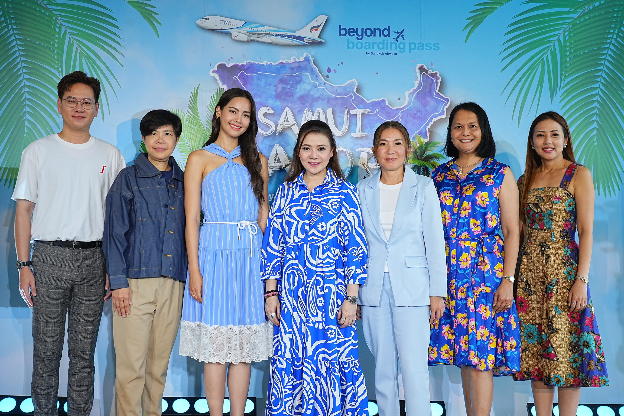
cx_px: 312
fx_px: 832
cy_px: 208
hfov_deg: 41.1
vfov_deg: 28.1
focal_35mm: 48
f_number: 5.6
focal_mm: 48
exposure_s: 1/250
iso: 1000
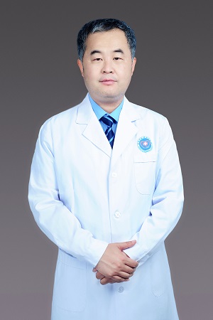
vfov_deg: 39.6
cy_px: 160
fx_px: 444
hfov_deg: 27.0
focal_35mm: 50
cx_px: 106
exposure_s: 1/160
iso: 200
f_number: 10
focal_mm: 50
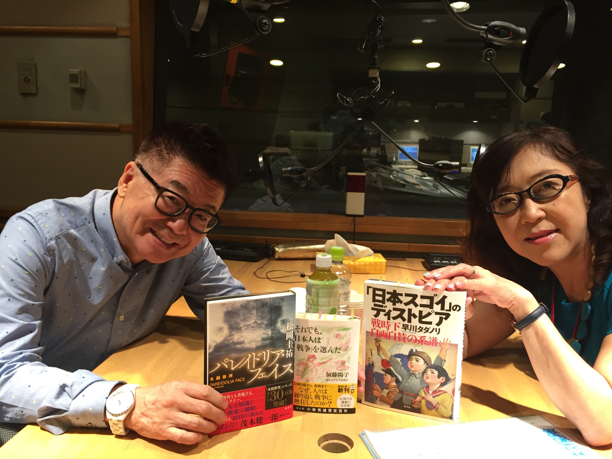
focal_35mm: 29
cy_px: 230
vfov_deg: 48.2
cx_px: 306
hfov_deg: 61.7
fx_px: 513
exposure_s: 1/30
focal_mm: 4.15
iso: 80
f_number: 2.2
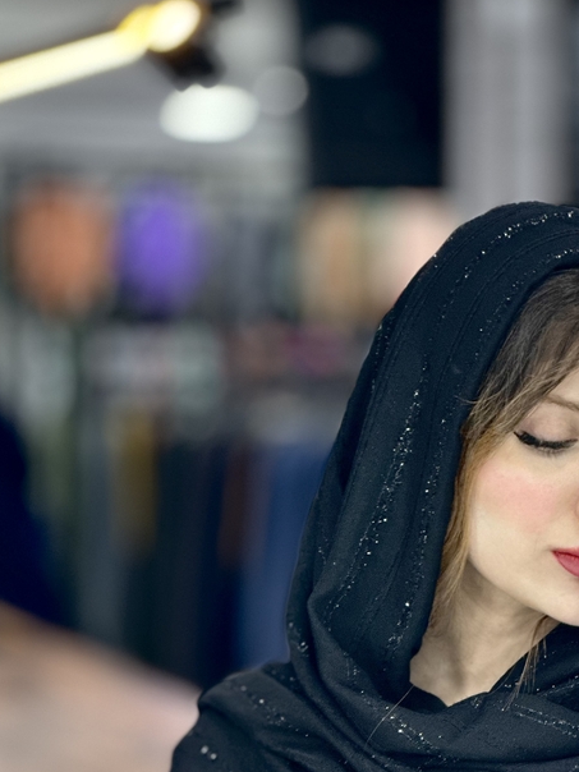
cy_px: 521
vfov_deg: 16.5
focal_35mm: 119
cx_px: 403
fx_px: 2654
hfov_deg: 12.4
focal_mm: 9
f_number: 2.8
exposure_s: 1/100
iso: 160
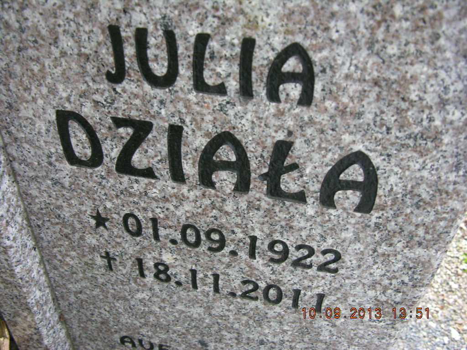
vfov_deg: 40.7
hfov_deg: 52.6
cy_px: 175
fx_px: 472
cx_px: 234
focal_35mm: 35
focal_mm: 8.9
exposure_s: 1/27.7
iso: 86
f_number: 2.8
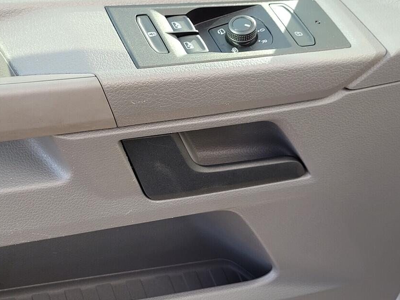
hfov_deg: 56.5
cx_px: 164
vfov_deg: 44.1
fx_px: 370
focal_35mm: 32
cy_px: 131
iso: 40
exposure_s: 1/289
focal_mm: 5.4
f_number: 1.8
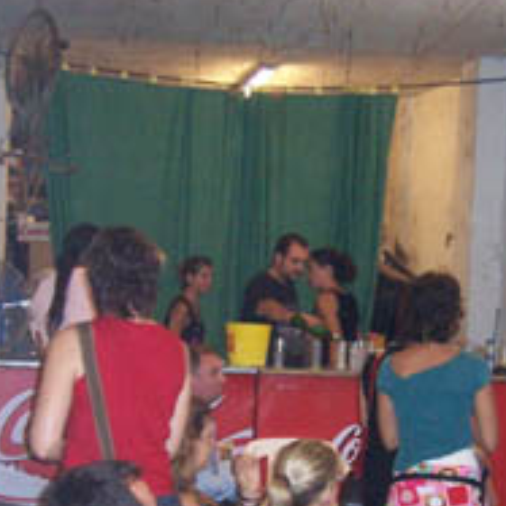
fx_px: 1356
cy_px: 342
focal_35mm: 82
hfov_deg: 21.1
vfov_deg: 21.0
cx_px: 311
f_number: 3
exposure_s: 1/60
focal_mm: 6
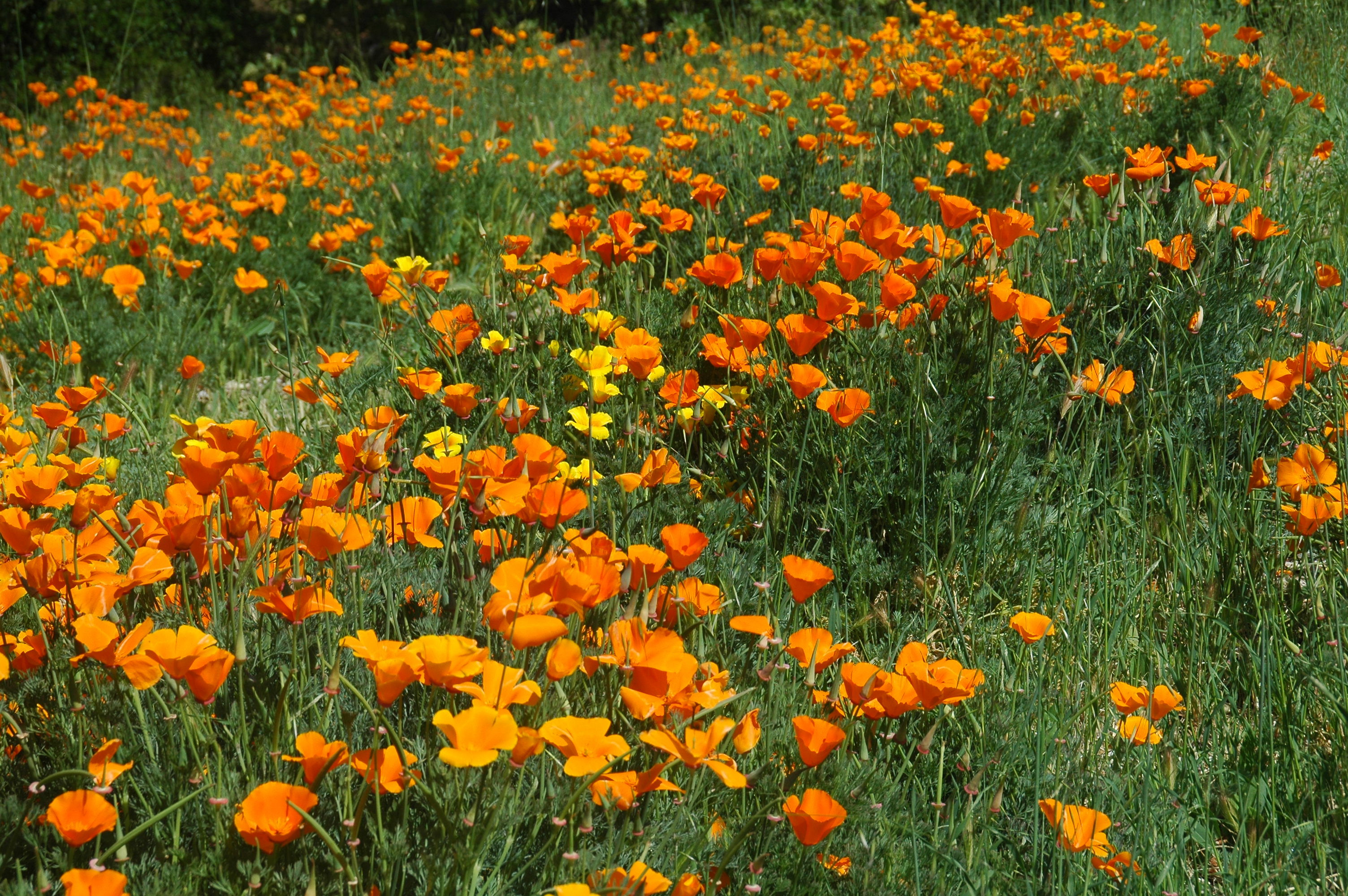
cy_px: 448
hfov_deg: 18.2
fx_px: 4209
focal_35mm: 112
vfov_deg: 12.2
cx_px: 674
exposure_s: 1/400
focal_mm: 75
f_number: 11
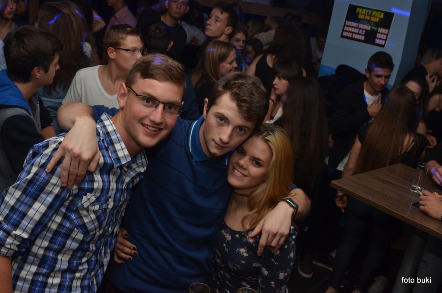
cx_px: 221
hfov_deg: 46.5
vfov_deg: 31.8
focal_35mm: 42
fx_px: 515
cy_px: 146
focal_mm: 28
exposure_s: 1/8
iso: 800
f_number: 10
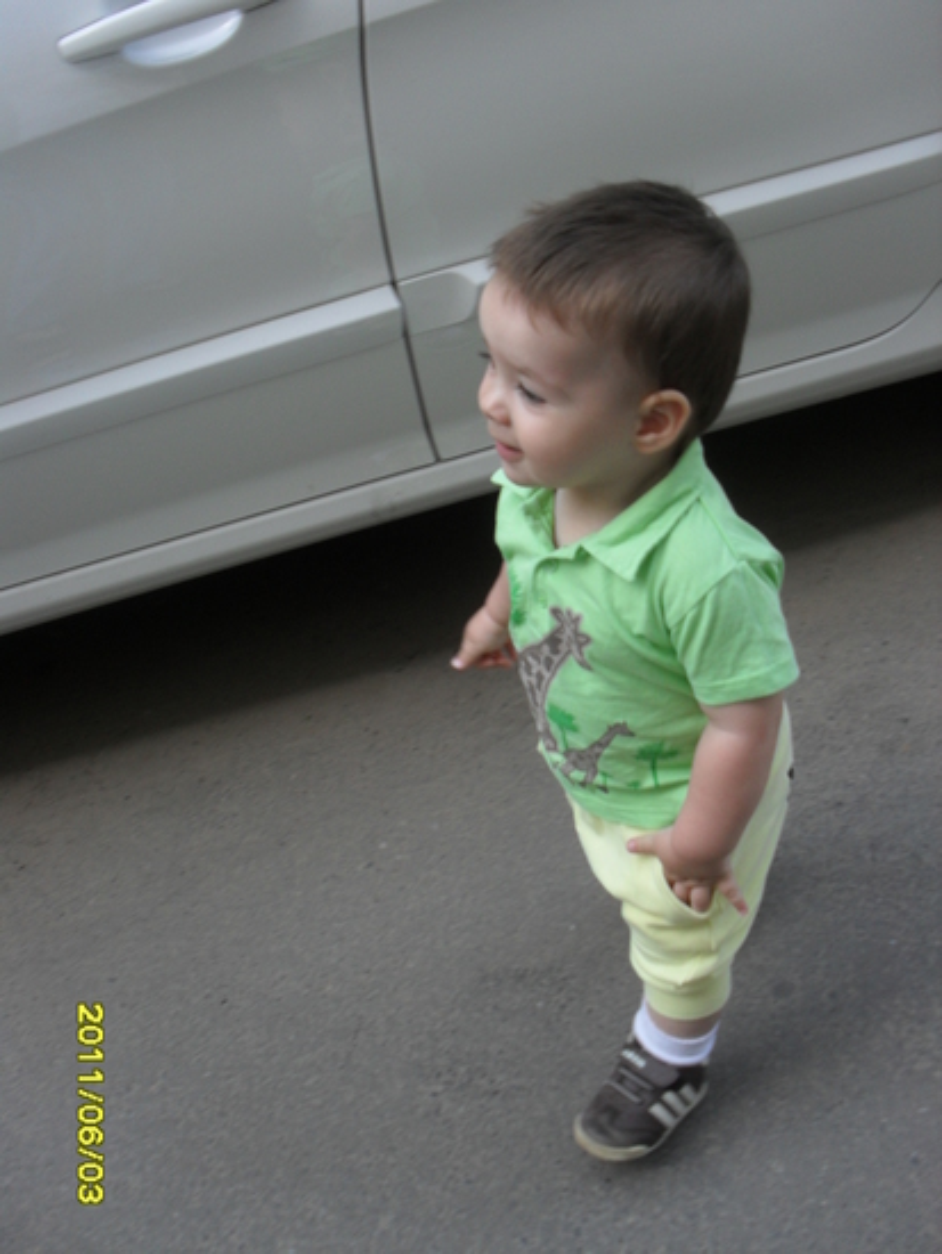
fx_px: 1269
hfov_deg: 40.7
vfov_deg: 52.6
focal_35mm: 35
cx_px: 471
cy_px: 627
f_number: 3.2
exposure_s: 1/125
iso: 100
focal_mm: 6.3
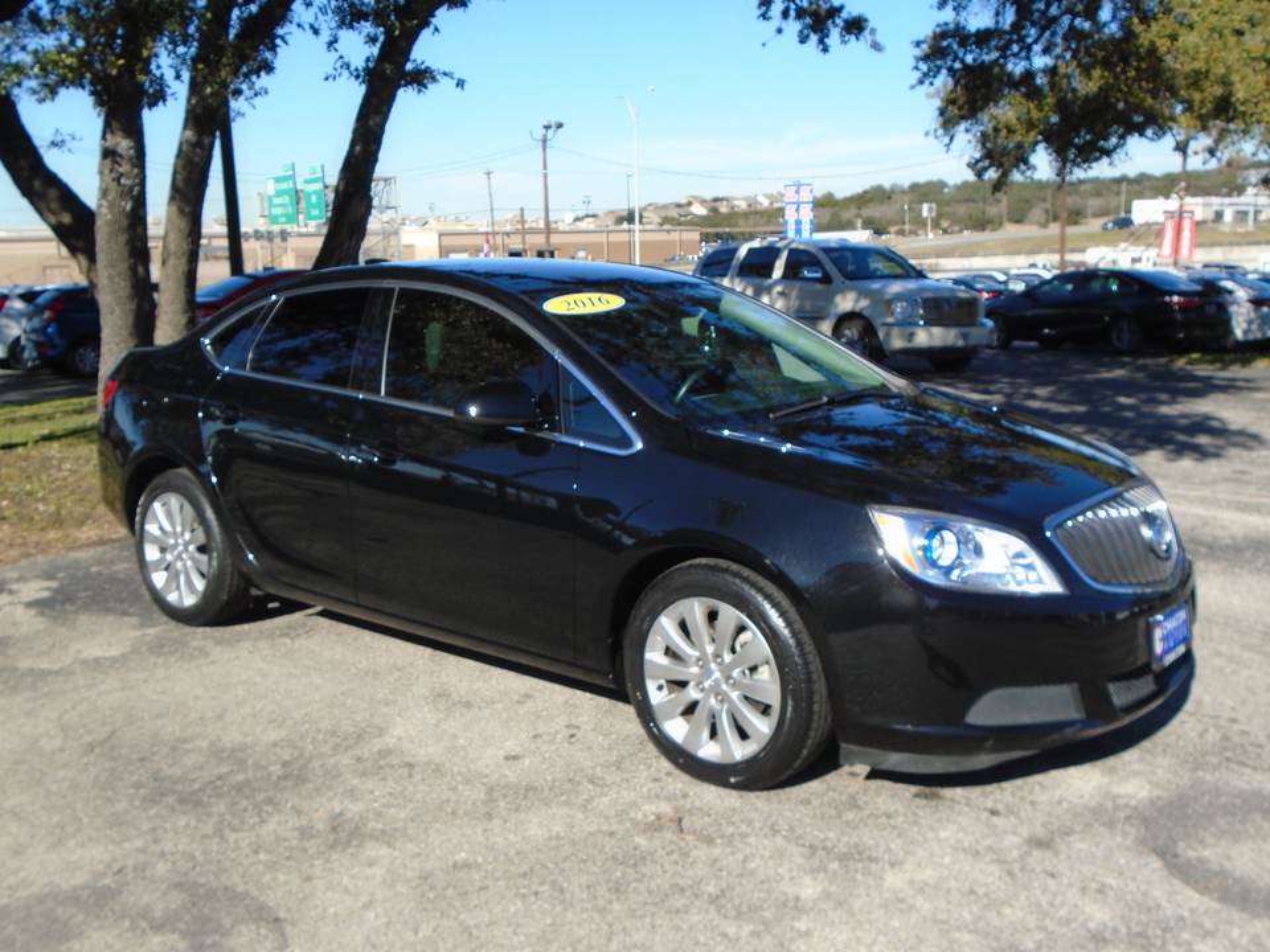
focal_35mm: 36
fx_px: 1321
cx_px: 635
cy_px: 476
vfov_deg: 39.7
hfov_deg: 51.4
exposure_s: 1/640
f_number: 3.8
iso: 100
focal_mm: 6.4
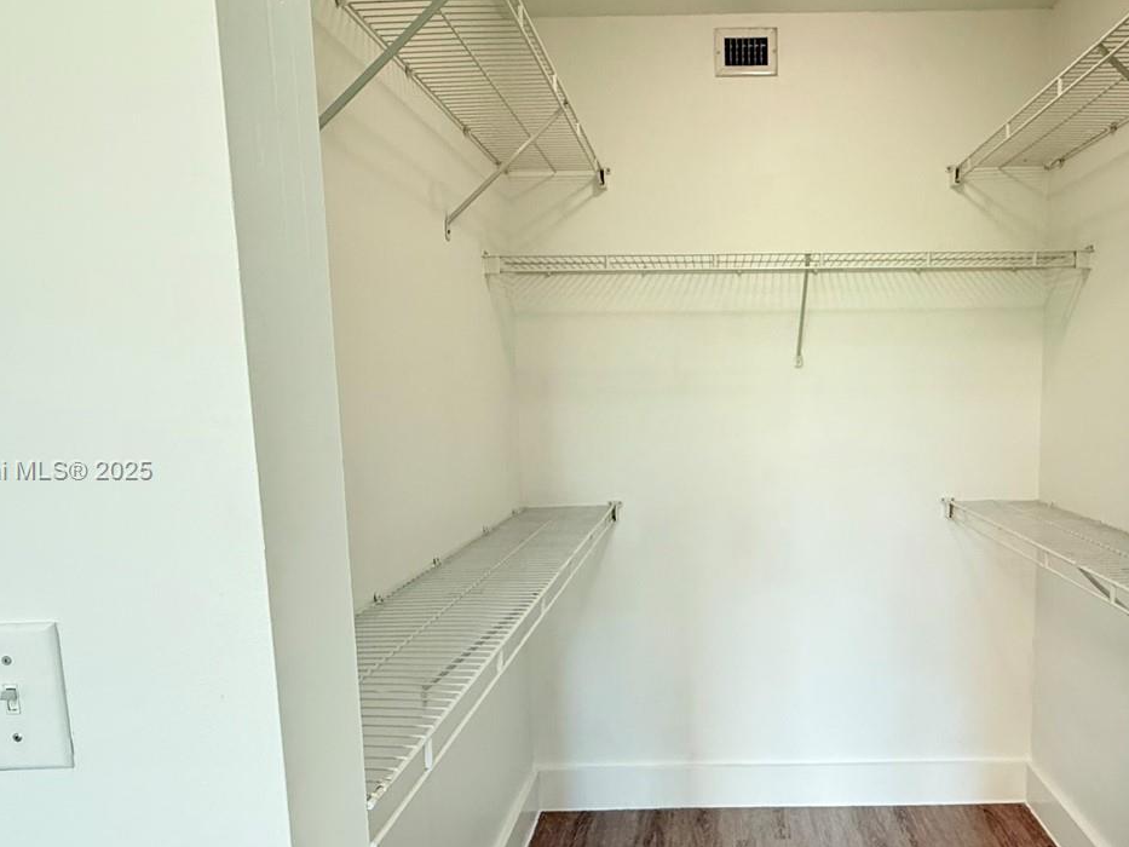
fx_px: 783
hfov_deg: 70.0
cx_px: 732
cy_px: 472
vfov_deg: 56.7
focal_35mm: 24
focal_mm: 2.22
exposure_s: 1/60
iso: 250
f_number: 2.2
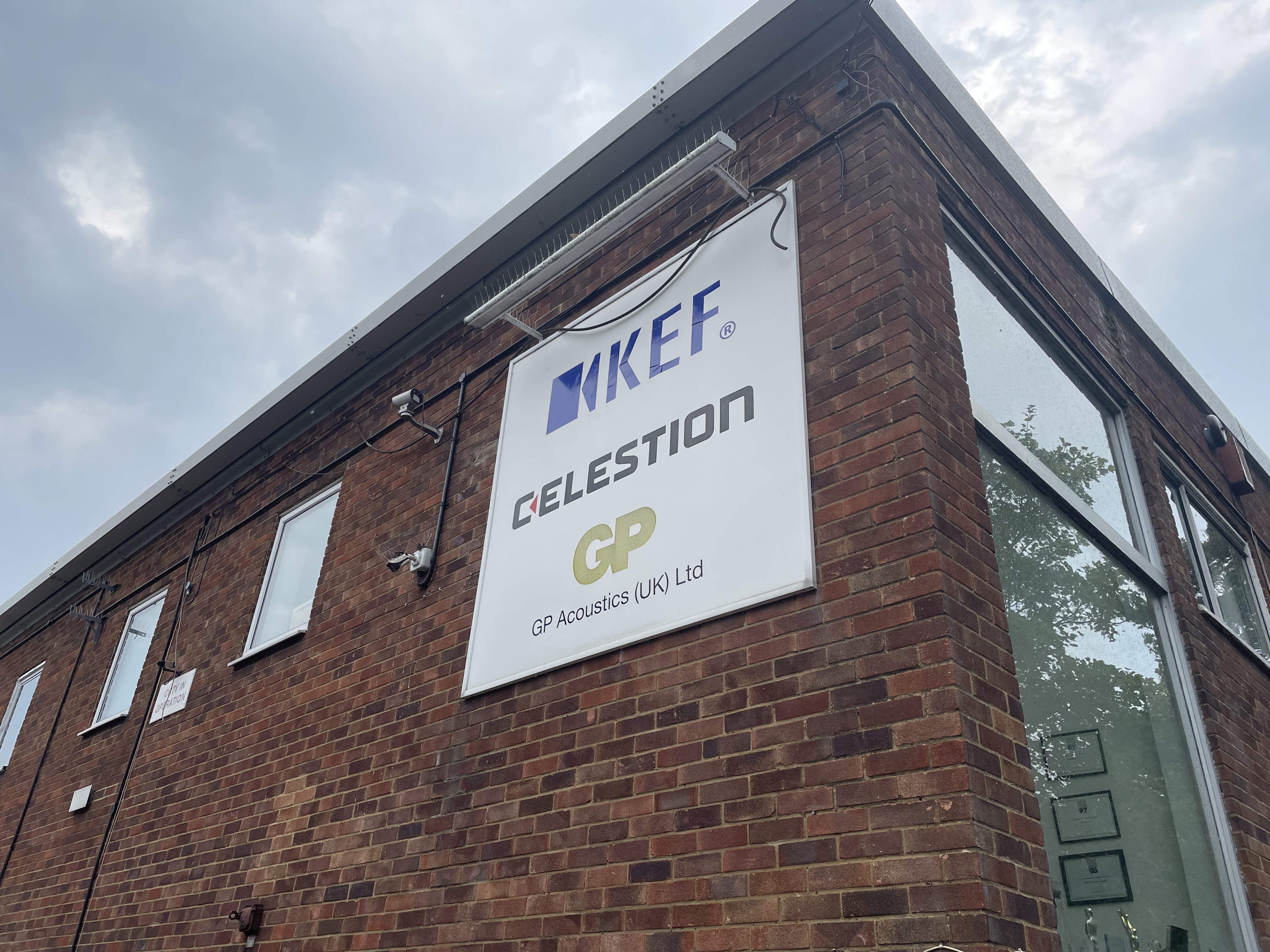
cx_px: 635
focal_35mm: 26
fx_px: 954
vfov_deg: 53.1
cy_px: 476
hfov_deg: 67.3
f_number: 1.6
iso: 32
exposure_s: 1/1335
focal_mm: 4.2
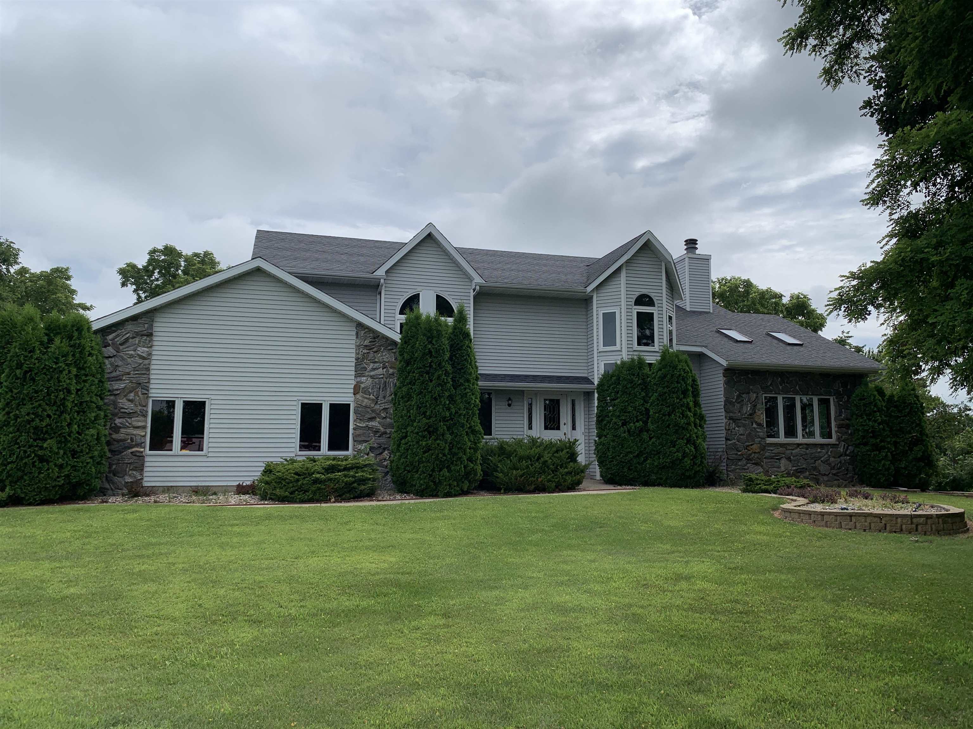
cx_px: 486
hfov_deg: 67.3
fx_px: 731
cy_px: 364
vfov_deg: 53.1
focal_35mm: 26
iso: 25
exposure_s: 1/3937
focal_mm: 4.25
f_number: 1.8
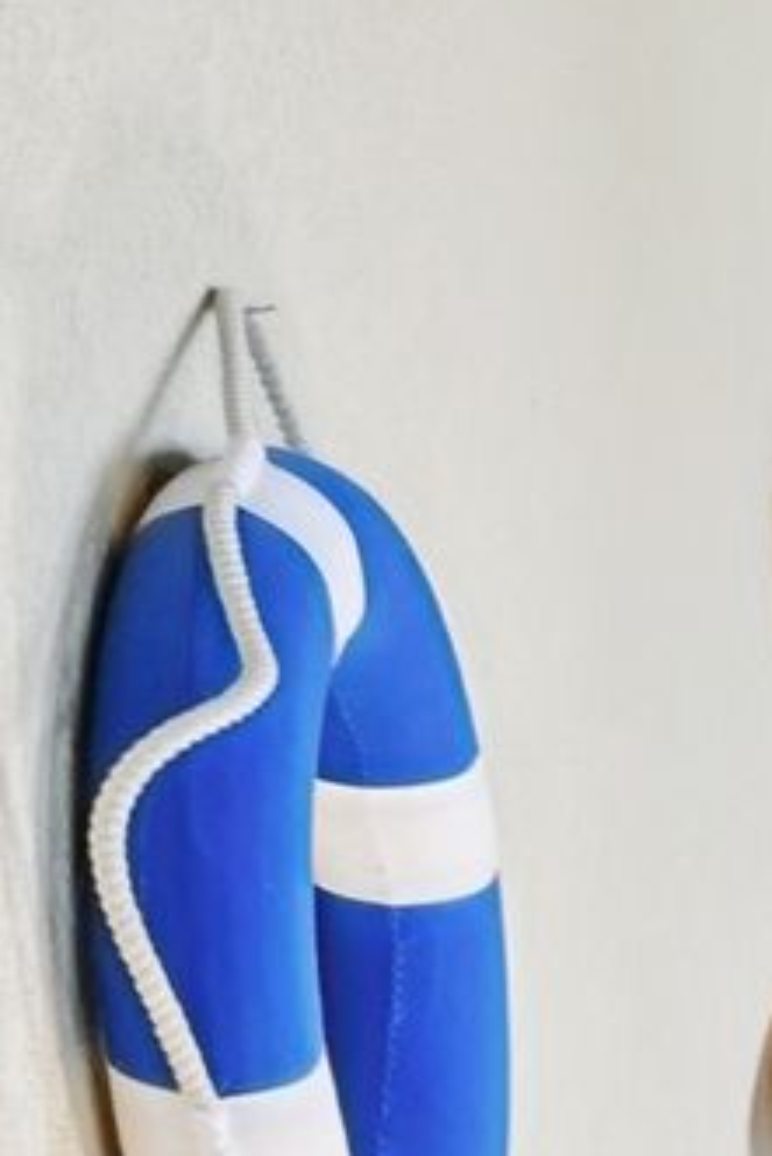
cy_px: 2113
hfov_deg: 4.9
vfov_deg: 12.5
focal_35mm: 149
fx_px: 4775
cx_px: 4904
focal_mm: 16.4
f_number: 8
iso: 400
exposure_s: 1/30
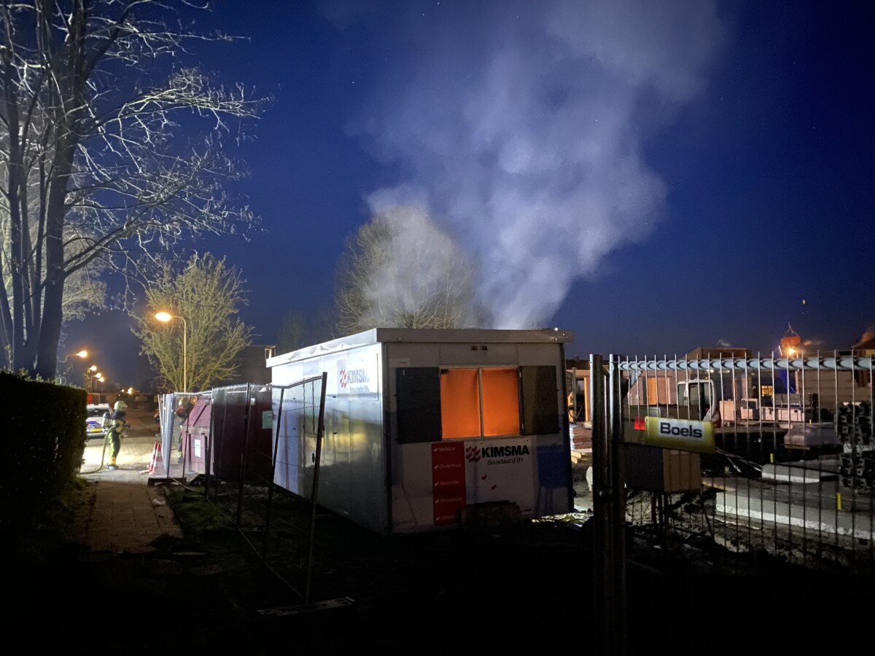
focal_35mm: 26
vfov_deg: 53.1
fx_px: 657
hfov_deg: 67.3
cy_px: 328
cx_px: 438
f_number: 1.8
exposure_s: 1/2
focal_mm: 4.25
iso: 1250
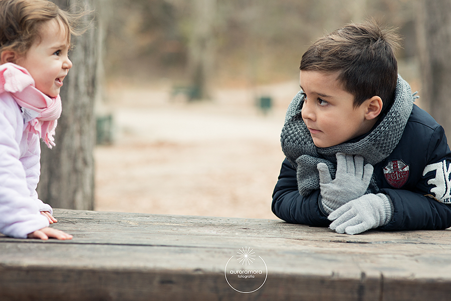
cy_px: 150
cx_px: 226
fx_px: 1065
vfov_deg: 16.1
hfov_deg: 23.9
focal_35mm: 85
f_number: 2.8
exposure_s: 1/1000
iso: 500
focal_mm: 85
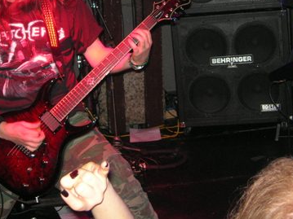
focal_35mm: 91
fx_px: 770
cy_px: 28
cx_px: 109
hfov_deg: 21.5
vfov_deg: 16.1
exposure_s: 1/60.1
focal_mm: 10.6
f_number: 3.2
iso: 108
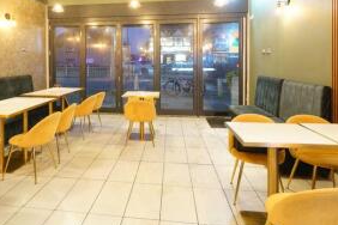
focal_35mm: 27
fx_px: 253
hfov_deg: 66.4
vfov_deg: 46.7
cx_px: 128
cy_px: 65
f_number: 5
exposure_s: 1/1.6
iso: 400
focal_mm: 16
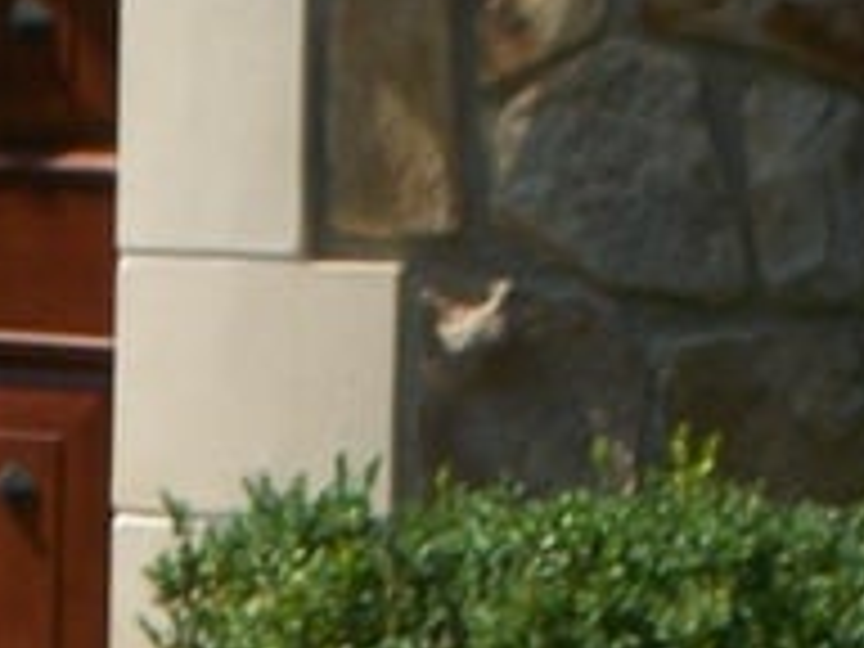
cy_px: 1719
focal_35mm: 668
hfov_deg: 3.0
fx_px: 16673
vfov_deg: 2.2
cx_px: -425
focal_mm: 17.1
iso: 80
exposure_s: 1/320
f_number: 5.2
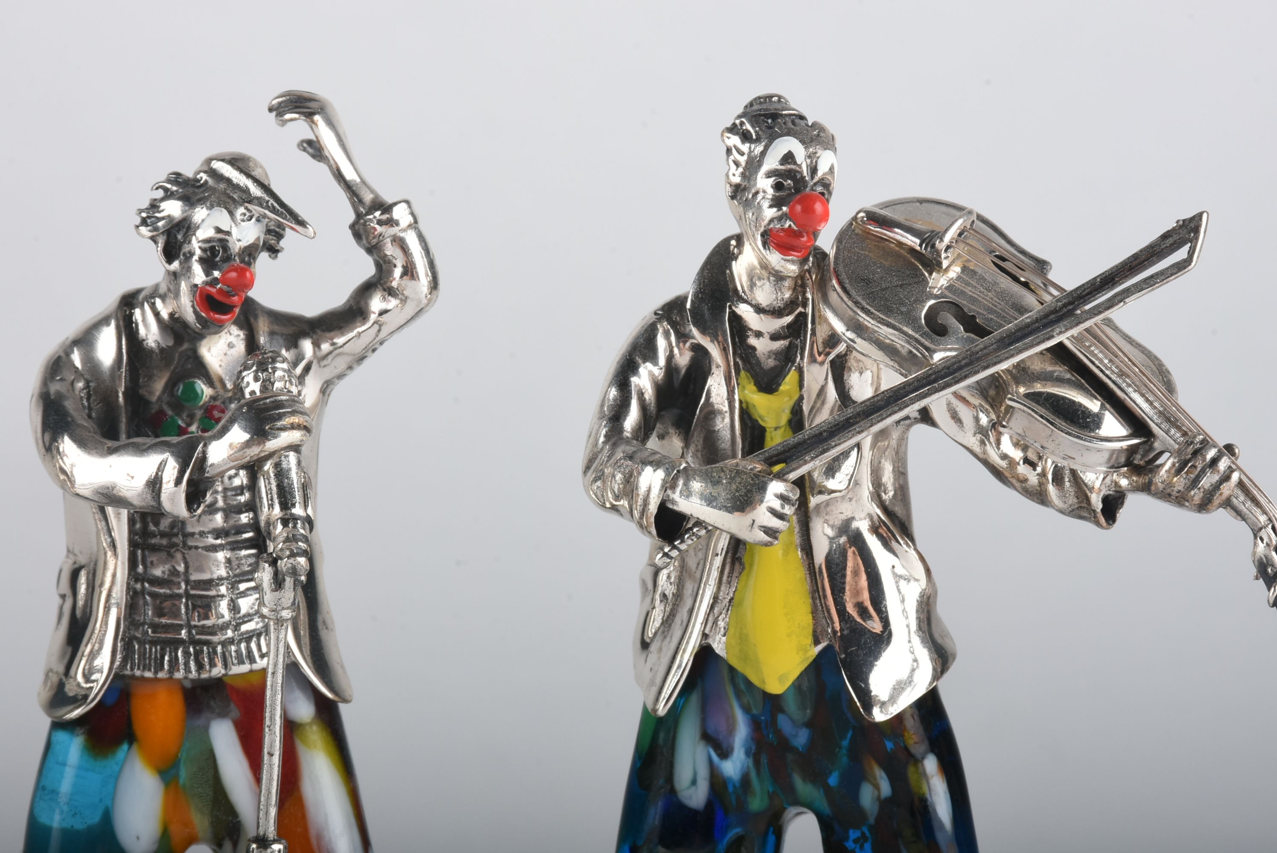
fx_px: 7455
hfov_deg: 9.8
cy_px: 426
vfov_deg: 6.6
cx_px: 638
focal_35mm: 210
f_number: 22
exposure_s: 1/250
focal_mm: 140
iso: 320
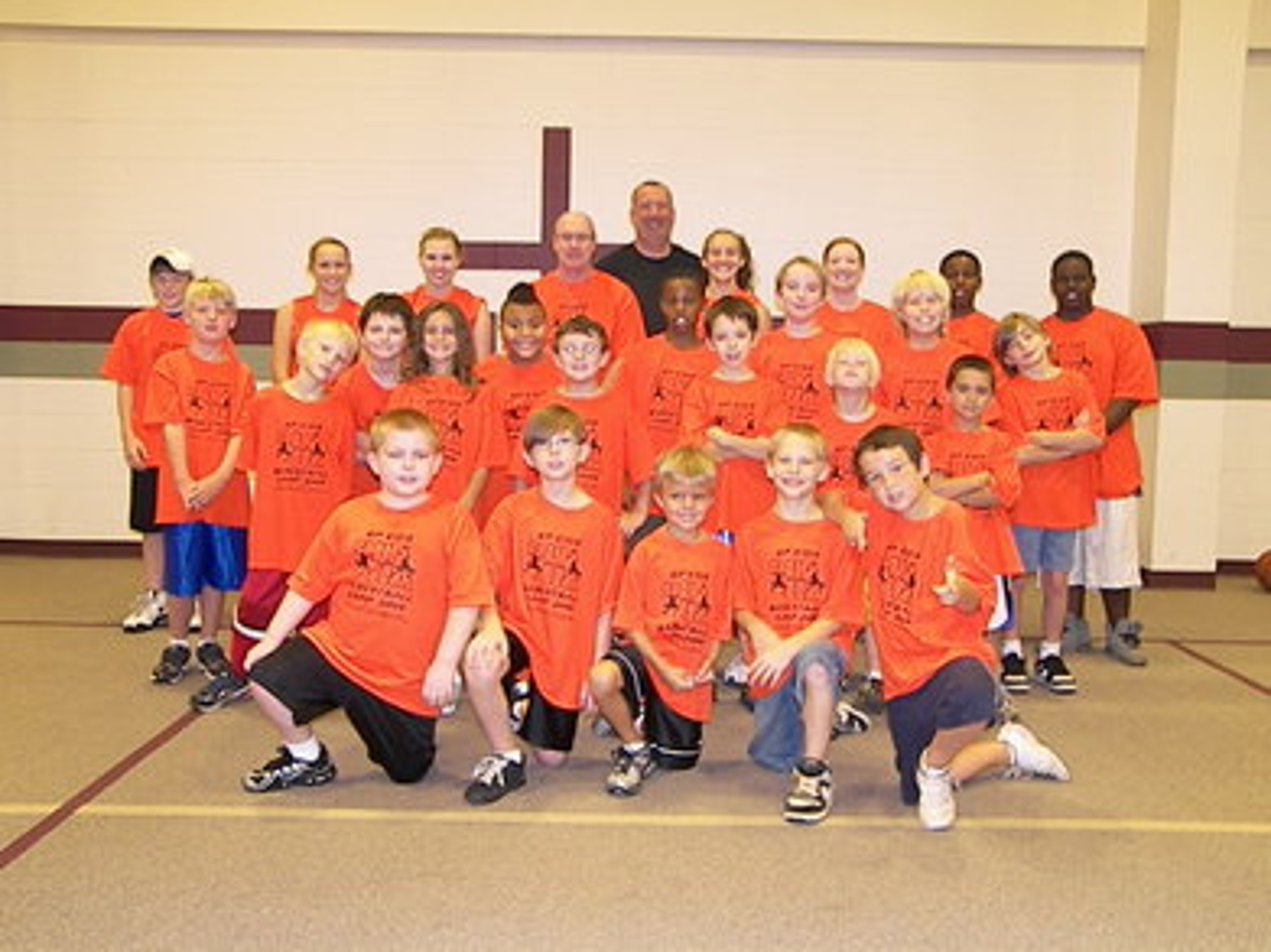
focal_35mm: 34
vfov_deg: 41.8
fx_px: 1248
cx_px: 636
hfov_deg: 54.0
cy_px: 476
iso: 400
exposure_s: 1/30
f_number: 3.2
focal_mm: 7.1
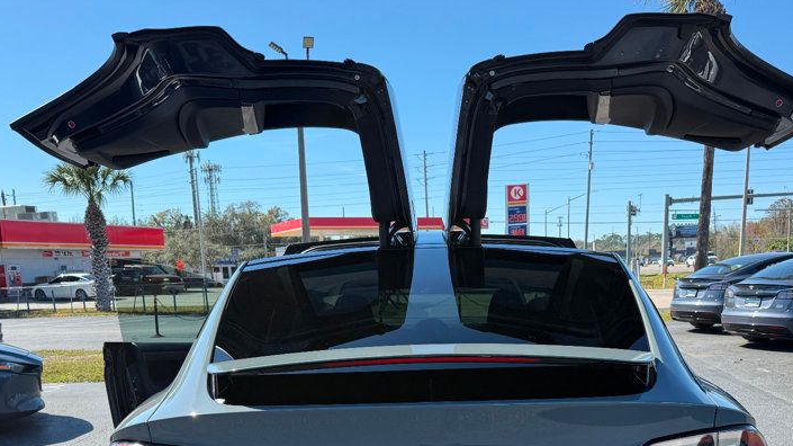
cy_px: 411
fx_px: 799
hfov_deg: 52.7
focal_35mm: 38
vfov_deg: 29.7
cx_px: 444
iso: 100
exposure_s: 1/3145
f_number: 1.78
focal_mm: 6.76
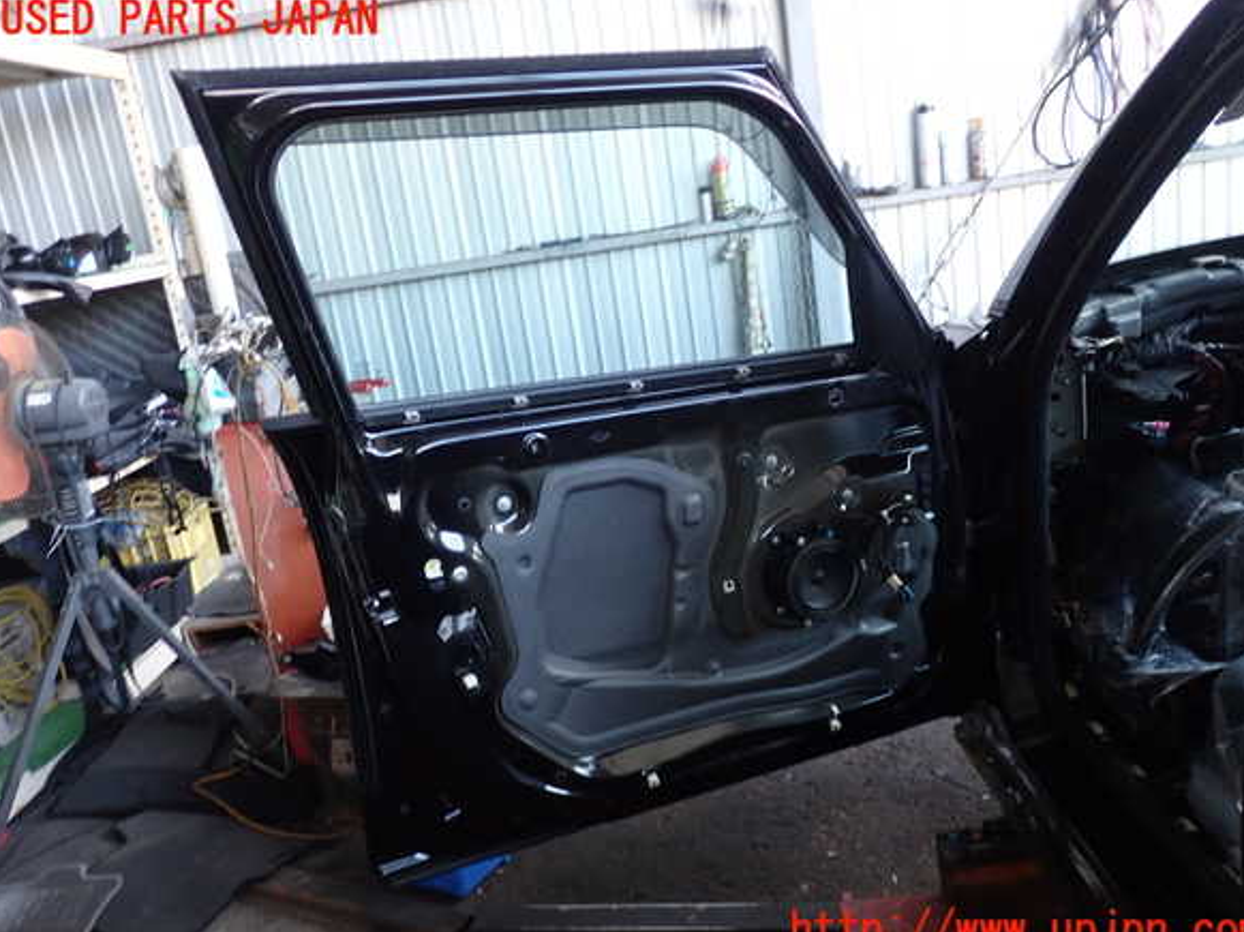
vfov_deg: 45.4
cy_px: 476
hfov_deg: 58.4
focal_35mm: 31
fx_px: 1113
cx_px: 632
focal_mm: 5.4
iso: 200
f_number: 2.3
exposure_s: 1/40
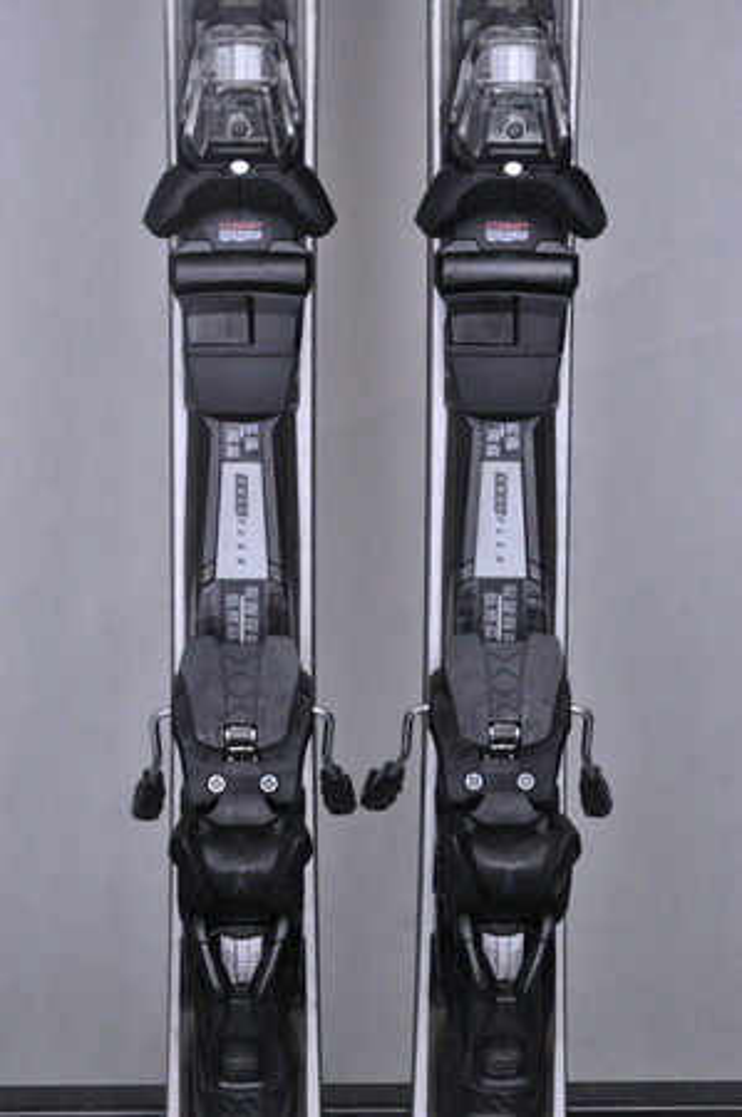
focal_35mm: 99
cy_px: 558
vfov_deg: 20.6
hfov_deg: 13.8
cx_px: 371
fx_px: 3068
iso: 3200
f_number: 8
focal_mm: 66
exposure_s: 1/125
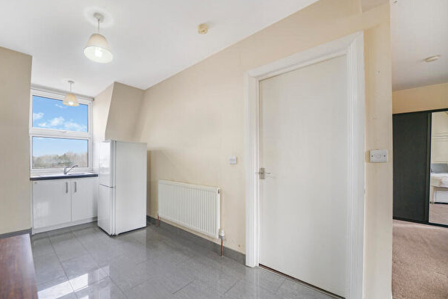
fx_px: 174
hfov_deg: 103.3
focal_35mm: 14
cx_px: 187
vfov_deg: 81.2
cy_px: 156
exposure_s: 1/1000
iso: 500
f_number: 4
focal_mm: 12
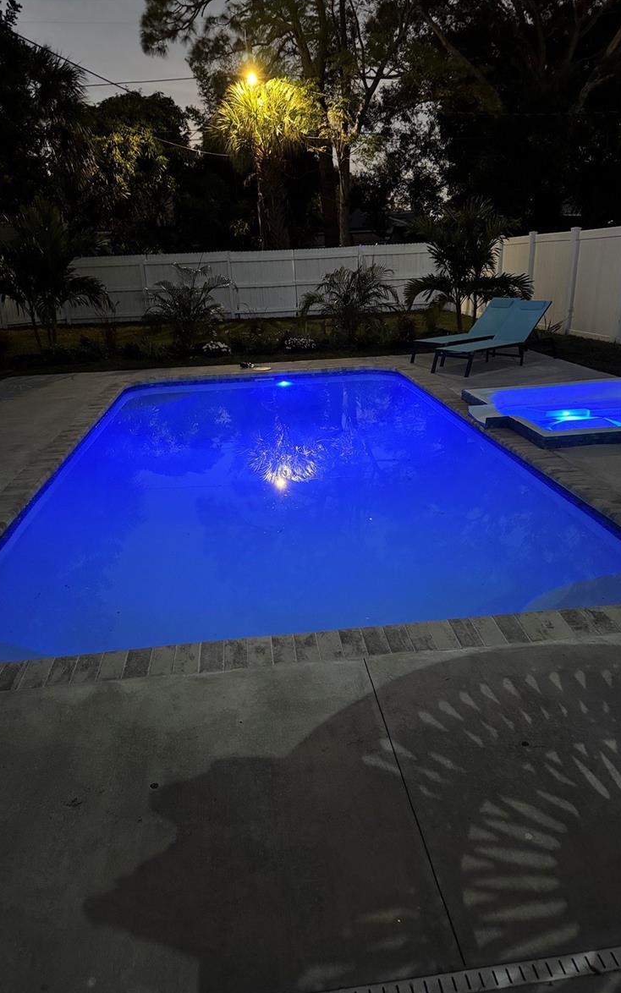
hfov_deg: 47.6
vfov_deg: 70.4
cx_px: 327
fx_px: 704
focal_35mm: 26
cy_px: 504
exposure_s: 1/26
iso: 1600
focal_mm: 6.76
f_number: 1.78
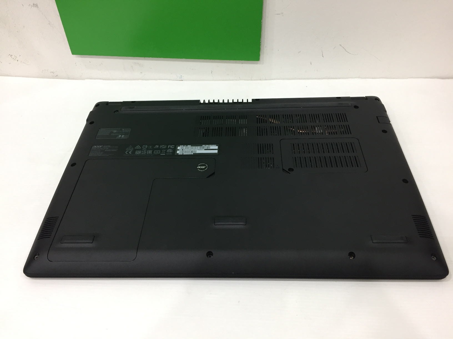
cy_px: 170
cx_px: 226
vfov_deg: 48.2
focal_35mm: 29
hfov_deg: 61.7
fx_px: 380
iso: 125
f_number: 2.2
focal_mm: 4.15
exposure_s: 1/33
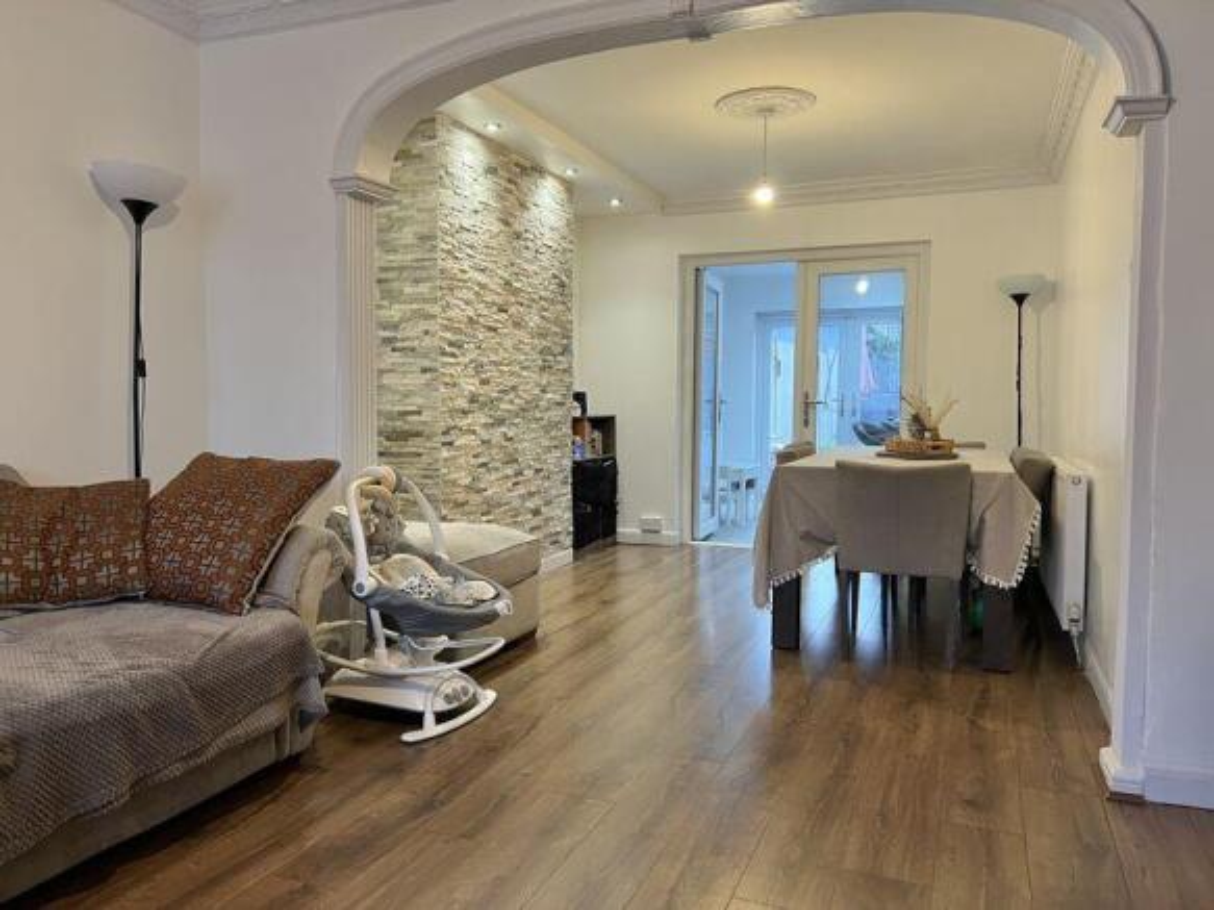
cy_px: 455
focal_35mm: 26
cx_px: 607
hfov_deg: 67.3
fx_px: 912
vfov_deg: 53.0
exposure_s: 1/50
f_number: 1.5
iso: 125
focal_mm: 5.7
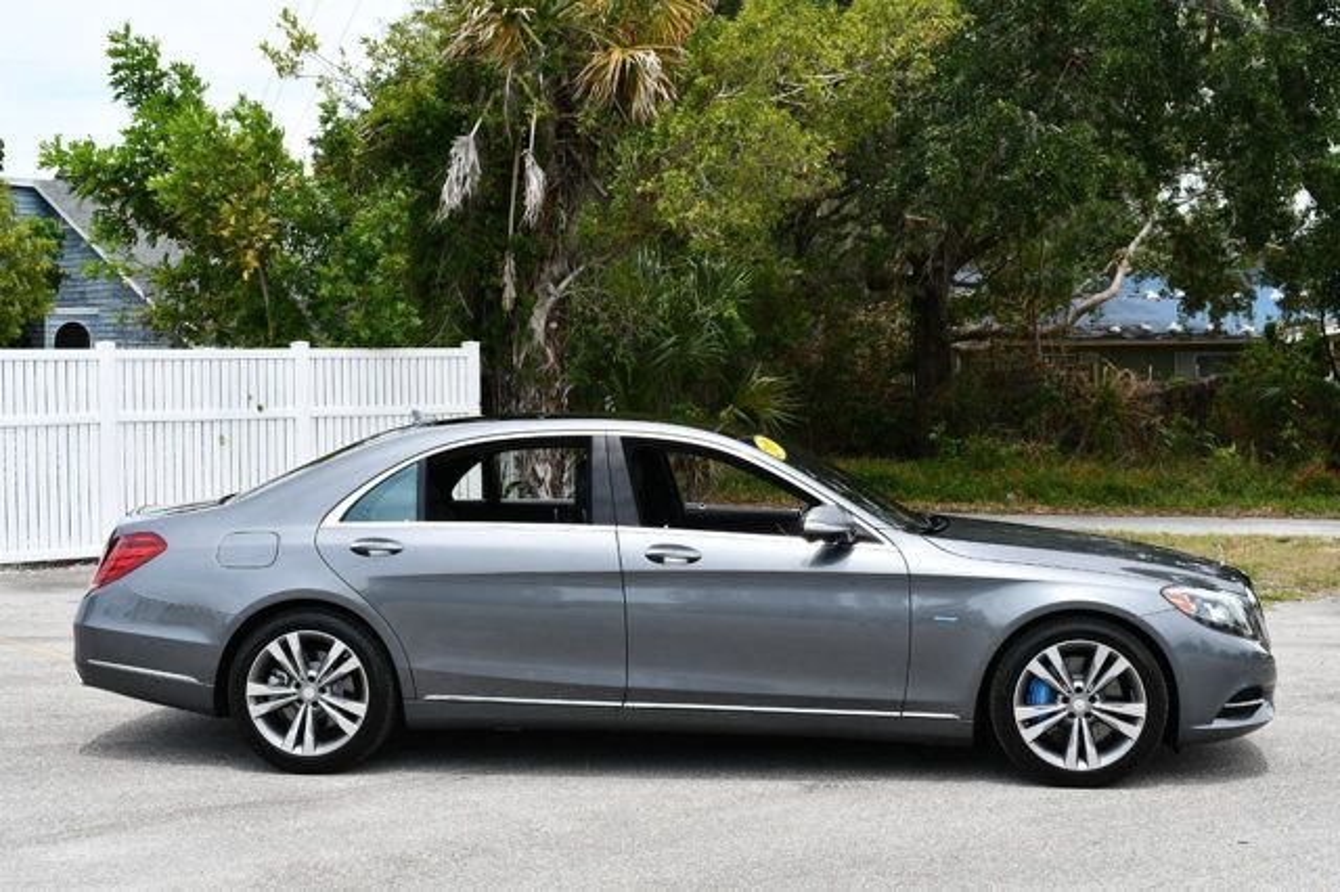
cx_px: 670
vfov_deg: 26.0
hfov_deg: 38.2
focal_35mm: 52
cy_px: 446
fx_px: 1934
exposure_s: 1/250
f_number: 8
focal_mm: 35
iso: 125
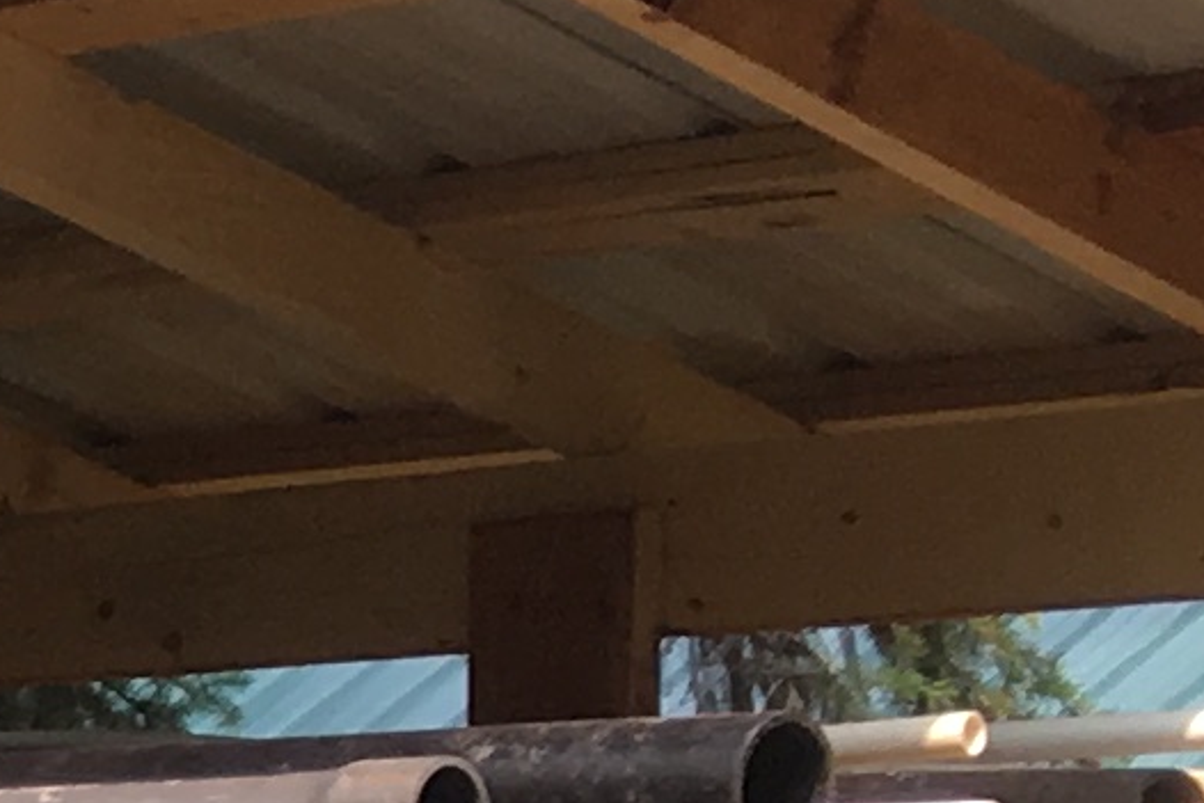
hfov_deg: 7.6
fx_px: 7727
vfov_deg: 5.9
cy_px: 1357
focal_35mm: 231
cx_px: -2598
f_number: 2.2
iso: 25
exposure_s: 1/286
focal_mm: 4.15
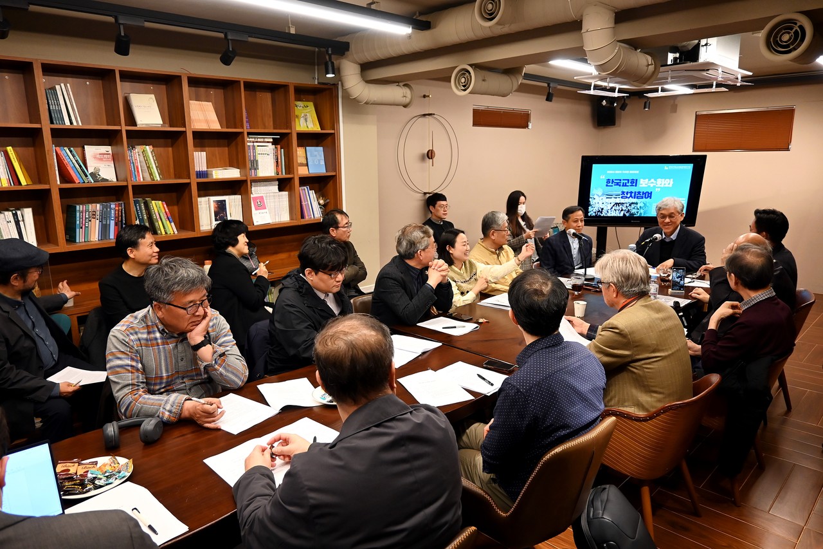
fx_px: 549
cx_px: 412
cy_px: 274
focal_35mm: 24
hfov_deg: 73.8
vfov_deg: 53.1
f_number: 3.5
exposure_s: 1/125
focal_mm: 16
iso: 1000
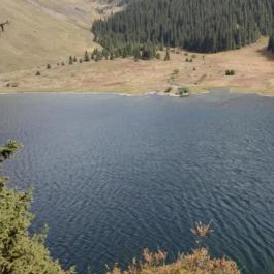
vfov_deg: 41.5
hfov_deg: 39.6
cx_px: 233
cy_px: 101
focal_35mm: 40
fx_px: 358
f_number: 1.9
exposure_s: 1/1890
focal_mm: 3.94
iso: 200
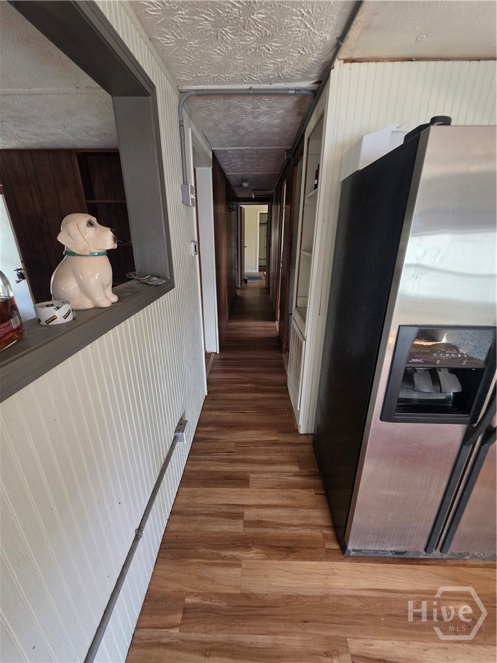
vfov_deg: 106.2
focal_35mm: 13
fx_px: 249
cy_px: 332
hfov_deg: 89.9
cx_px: 248
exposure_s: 1/60
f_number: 1.9
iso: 250
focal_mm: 2.2
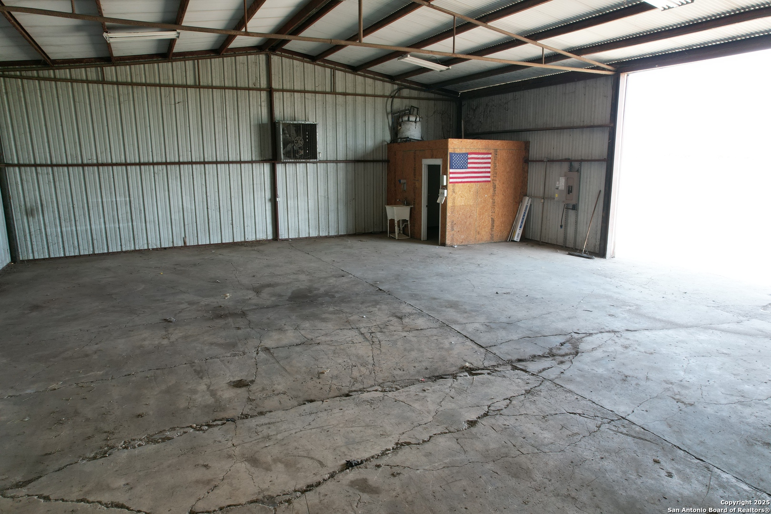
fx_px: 471
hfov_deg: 78.6
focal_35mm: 22
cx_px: 386
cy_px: 257
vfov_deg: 57.2
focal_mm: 8.38
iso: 200
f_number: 2.8
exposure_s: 1/80
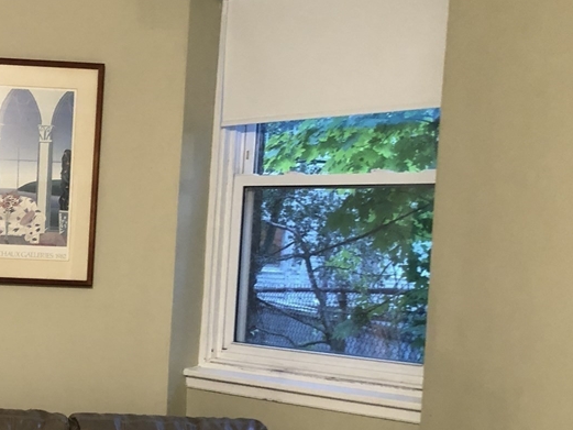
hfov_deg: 32.4
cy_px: 307
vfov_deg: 26.3
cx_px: 12
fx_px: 911
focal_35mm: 55
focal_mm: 3.99
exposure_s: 1/12
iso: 100
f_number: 1.8
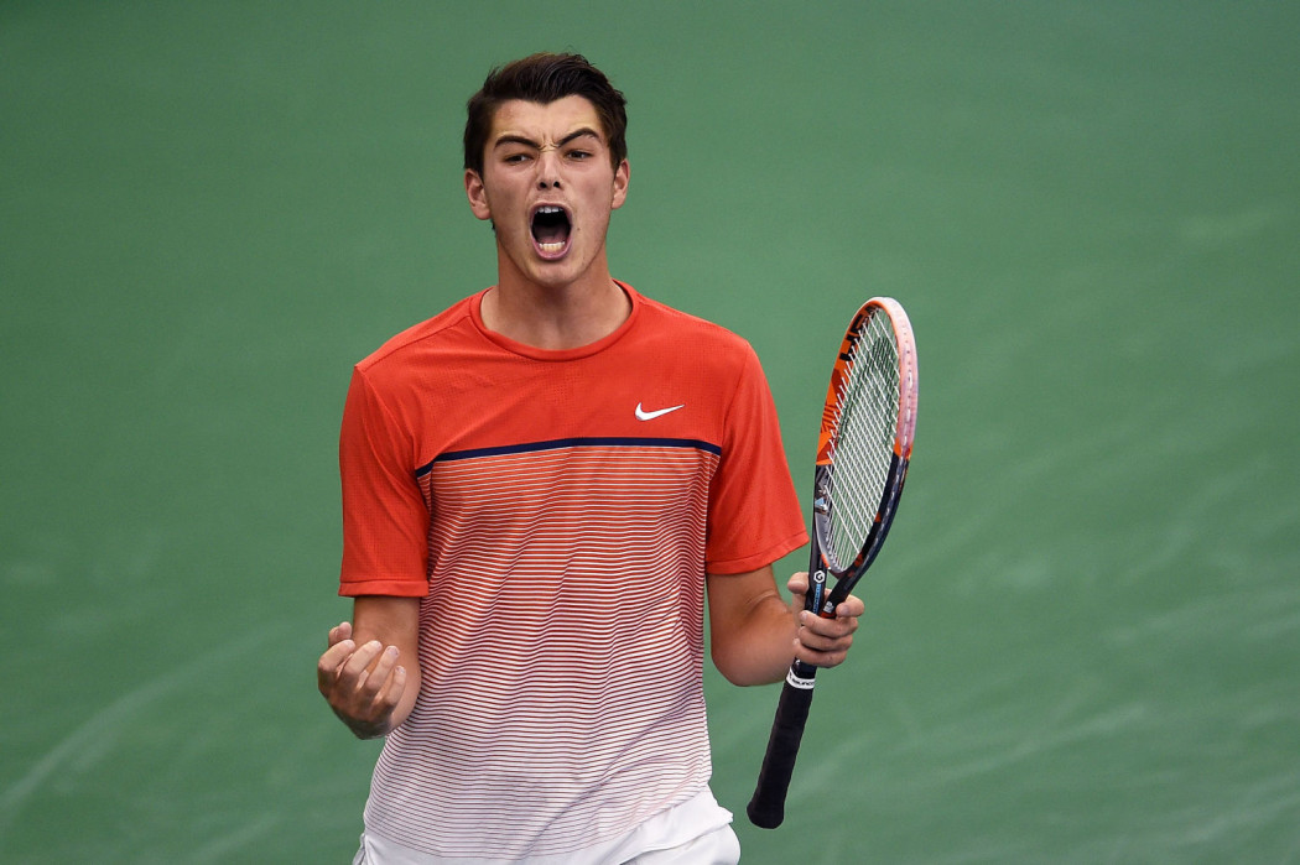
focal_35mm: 400
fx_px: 14437
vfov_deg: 3.4
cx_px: 650
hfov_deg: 5.2
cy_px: 432
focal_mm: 400
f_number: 2.8
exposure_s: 1/1250
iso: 2500
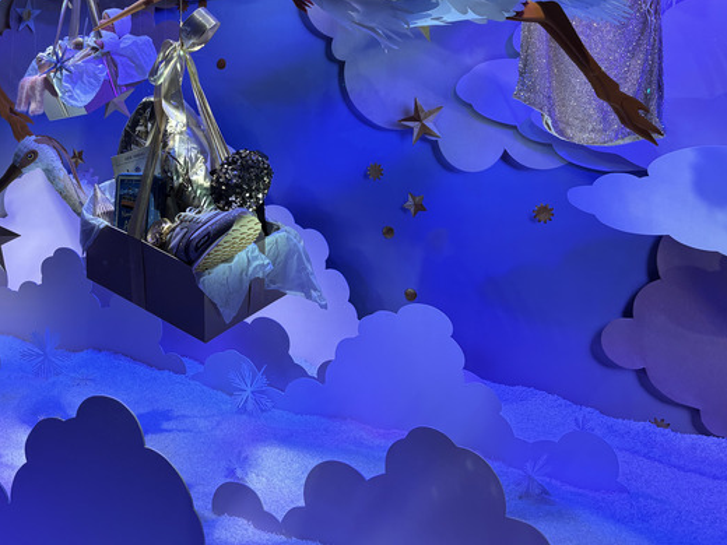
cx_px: 200
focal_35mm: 40
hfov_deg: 45.5
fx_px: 840
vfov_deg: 35.3
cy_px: 148
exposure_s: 1/120
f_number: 1.6
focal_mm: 5.96
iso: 40
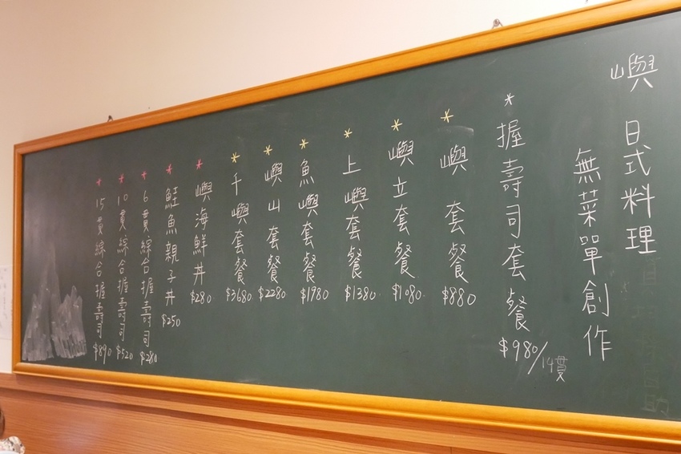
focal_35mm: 33
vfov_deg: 39.9
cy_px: 227
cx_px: 340
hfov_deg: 57.2
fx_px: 624
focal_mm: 16
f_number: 3.9
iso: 3200
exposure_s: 1/30
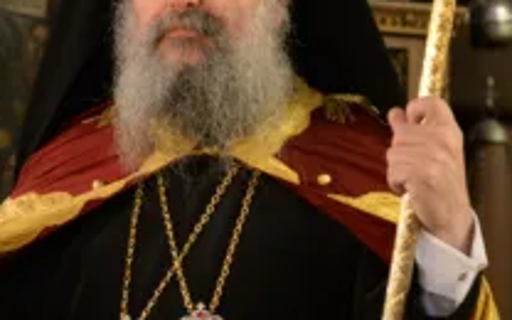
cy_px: 106
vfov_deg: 4.2
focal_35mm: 311
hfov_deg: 6.7
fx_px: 4340
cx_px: 150
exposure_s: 1/30
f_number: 4
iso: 3200
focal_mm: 120
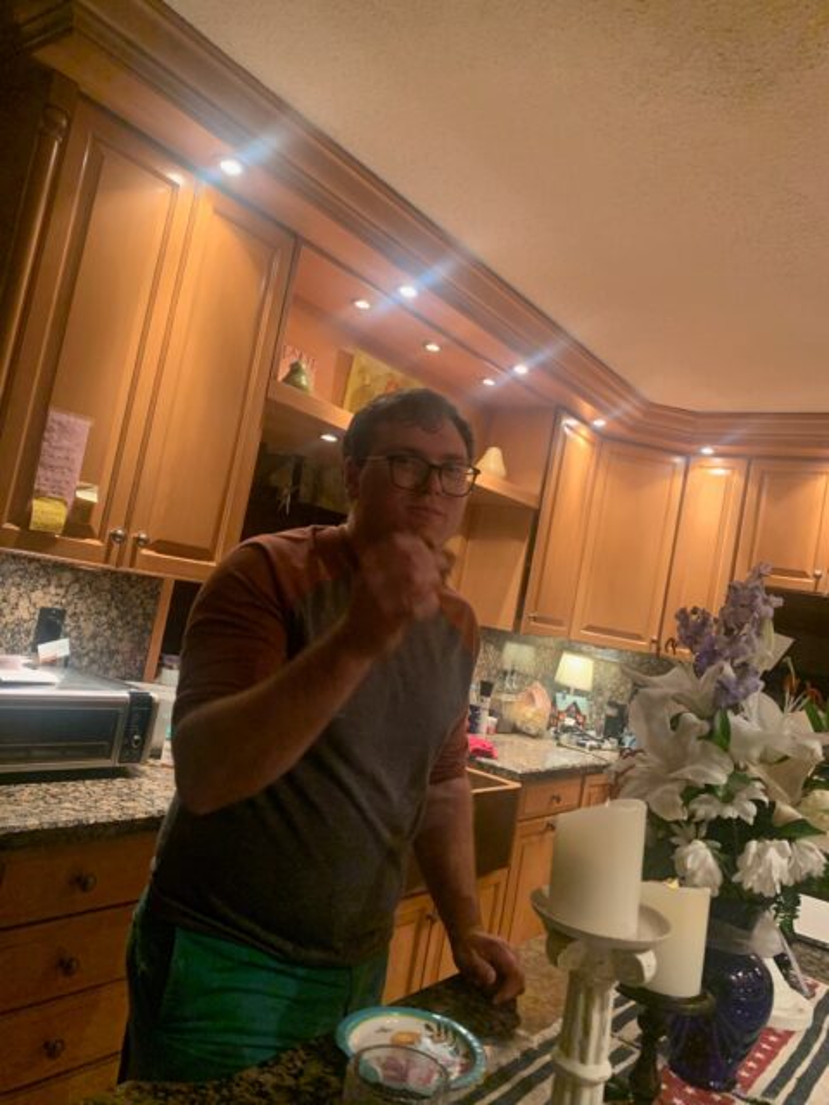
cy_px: 552
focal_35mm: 26
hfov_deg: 53.1
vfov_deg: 67.3
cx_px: 414
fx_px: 830
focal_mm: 4.25
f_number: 1.8
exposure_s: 1/30
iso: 400
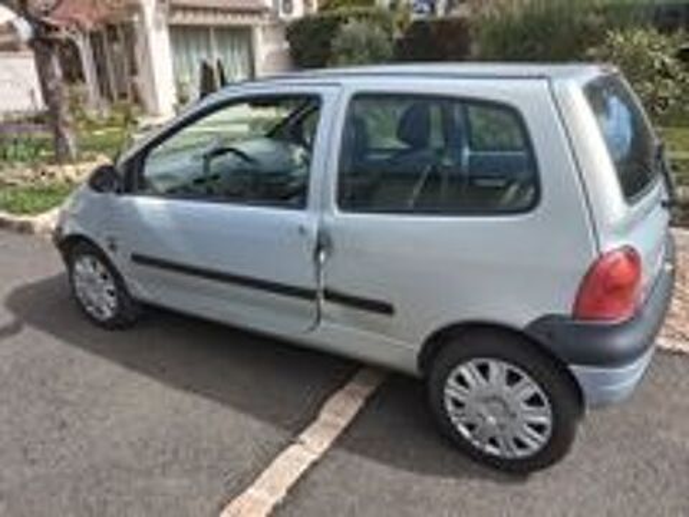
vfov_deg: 51.4
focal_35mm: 27
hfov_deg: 65.3
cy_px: 258
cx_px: 344
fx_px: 537
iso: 25
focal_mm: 4
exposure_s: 1/356
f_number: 1.8
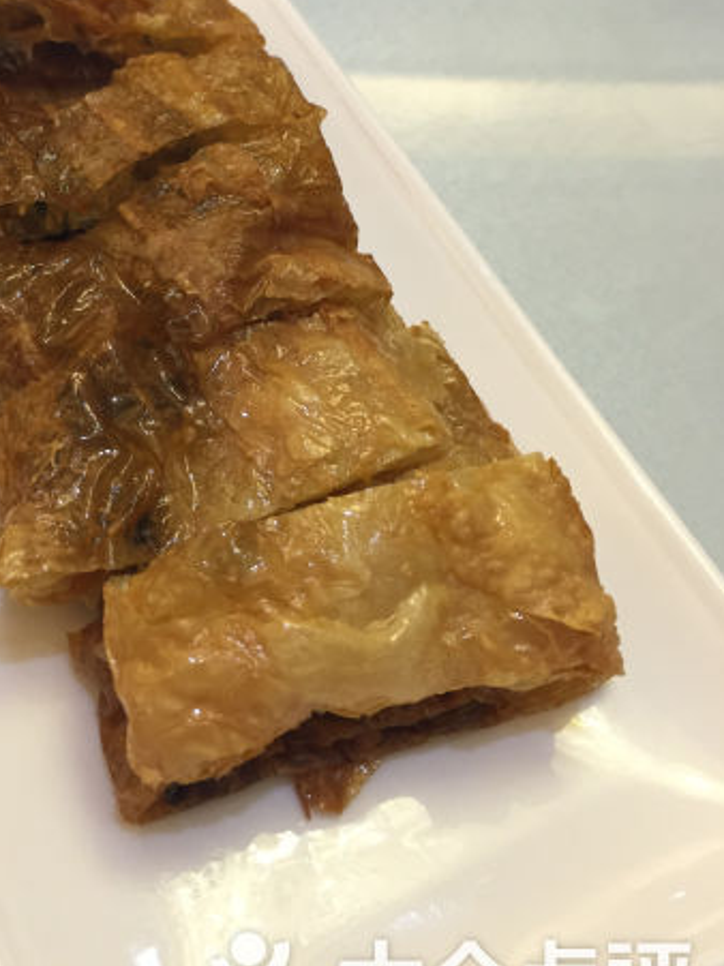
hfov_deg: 31.6
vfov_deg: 41.7
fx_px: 1256
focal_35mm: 45
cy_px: 345
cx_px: 185
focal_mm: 4.15
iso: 125
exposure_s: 1/33
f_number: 2.2
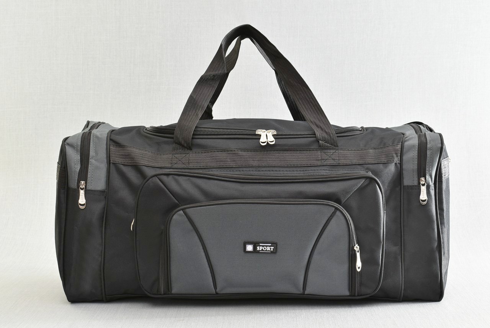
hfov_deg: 41.1
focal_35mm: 48
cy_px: 164
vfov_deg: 28.1
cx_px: 245
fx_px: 654
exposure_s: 1.6
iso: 100
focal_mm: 32
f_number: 7.1
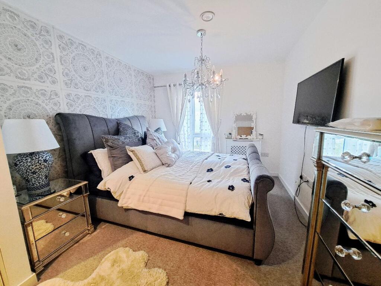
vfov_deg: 89.9
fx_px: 143
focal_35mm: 13
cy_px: 143
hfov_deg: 106.2
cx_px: 190
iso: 200
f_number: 2.2
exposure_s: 1/33
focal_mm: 1.74
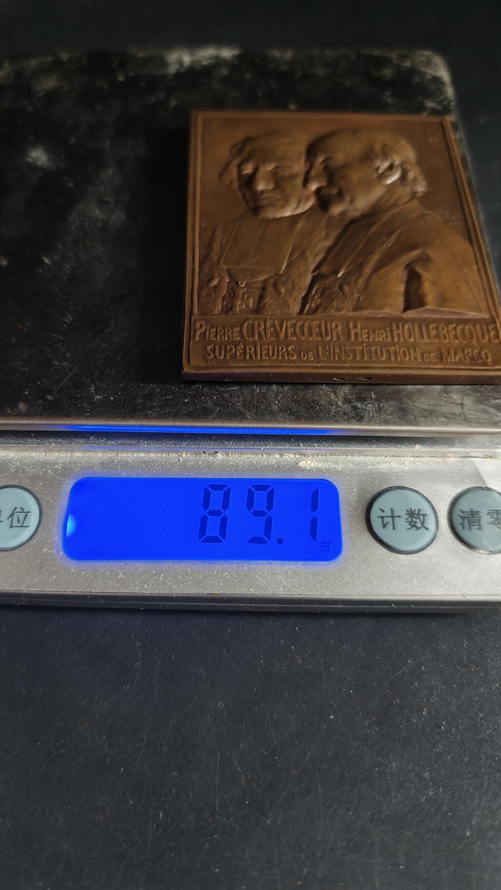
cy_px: 461
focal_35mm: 26
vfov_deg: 71.9
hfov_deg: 44.3
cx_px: 215
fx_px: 614
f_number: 1.6
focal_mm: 6.06
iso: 400
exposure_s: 1/46.5
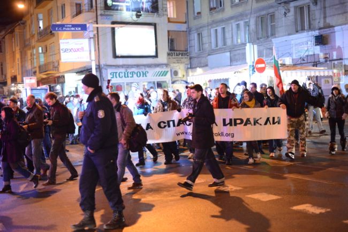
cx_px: 174
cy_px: 116
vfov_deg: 27.0
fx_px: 483
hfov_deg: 39.6
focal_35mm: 50
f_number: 2
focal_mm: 50
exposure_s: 1/160
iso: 8000
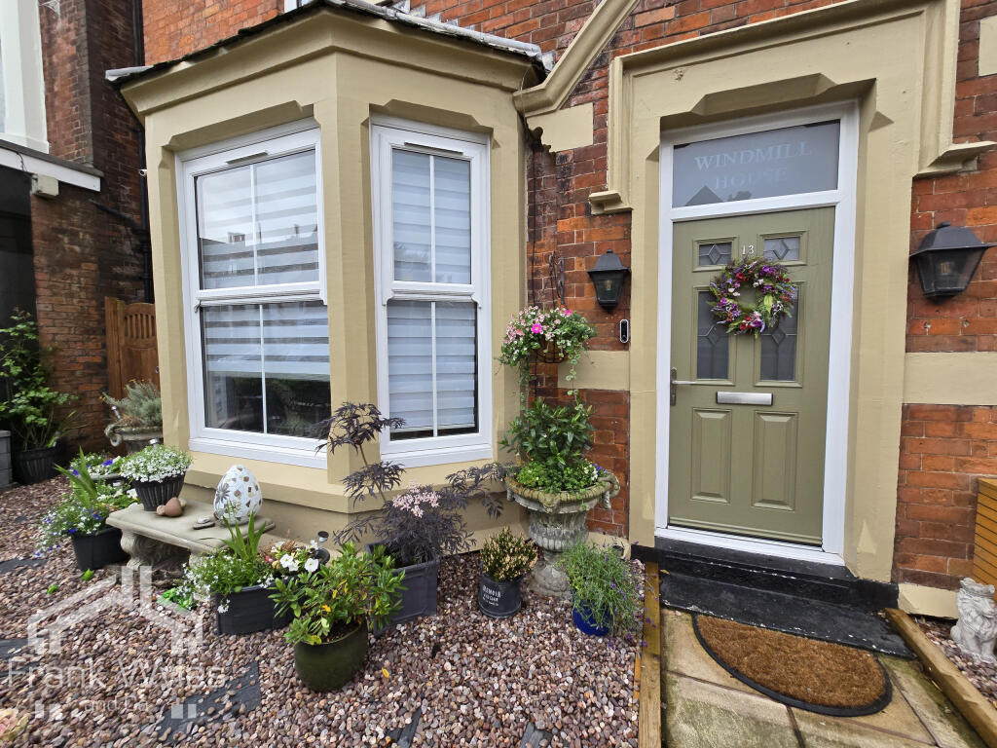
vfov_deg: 89.9
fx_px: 374
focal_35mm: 13
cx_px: 498
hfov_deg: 106.2
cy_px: 374
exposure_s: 1/411
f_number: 2.2
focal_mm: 2.2
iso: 50
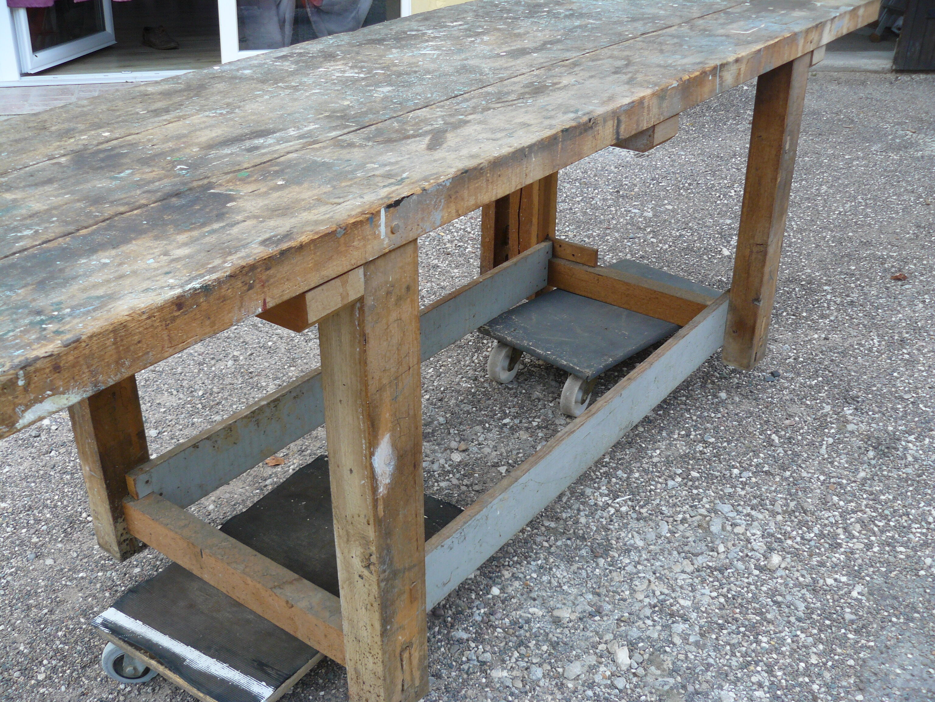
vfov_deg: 39.7
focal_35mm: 36
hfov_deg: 51.4
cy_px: 351
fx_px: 972
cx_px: 468
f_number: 2.8
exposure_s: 1/80
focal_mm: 6
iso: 100
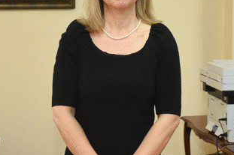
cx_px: 99
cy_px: 53
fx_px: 734
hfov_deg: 18.1
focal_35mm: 113
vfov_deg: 12.1
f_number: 7.1
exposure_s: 1/160
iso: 1000
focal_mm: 48
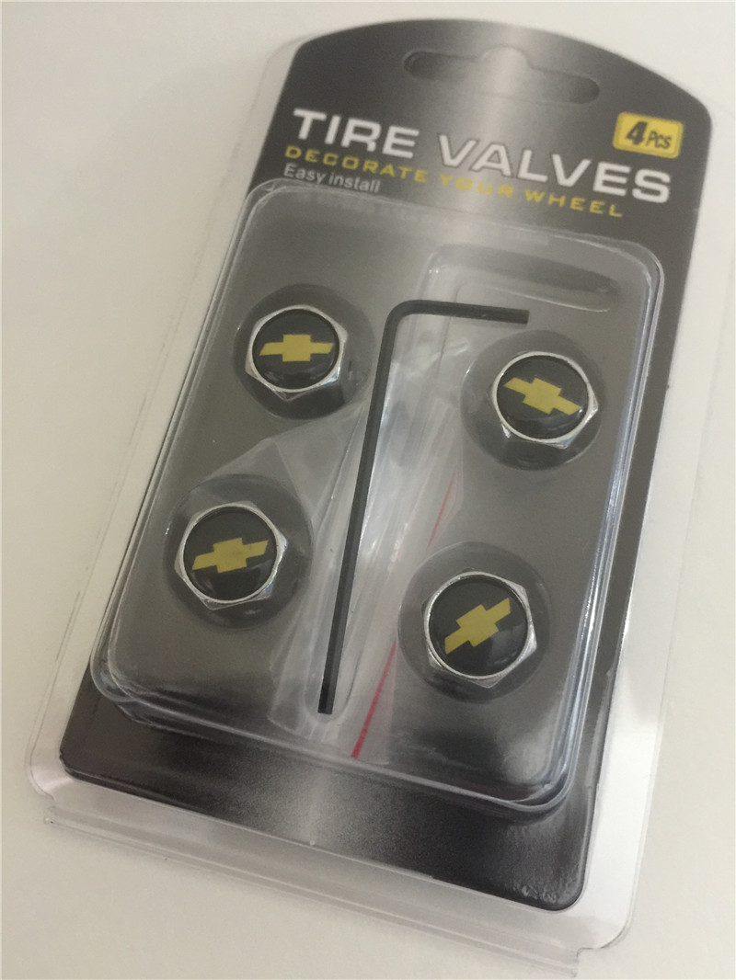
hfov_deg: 48.2
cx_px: 368
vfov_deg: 61.6
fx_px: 822
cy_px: 490
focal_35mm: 29
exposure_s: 1/8
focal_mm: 4.15
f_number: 2.2
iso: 160
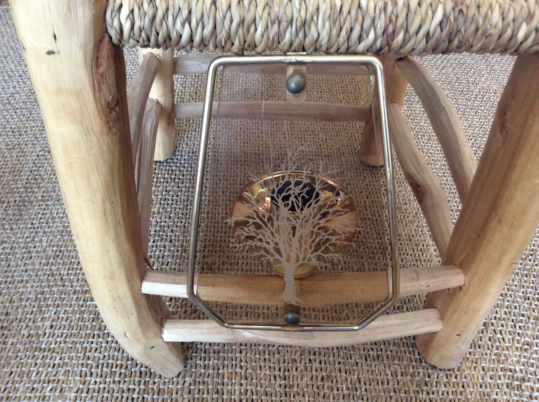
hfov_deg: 56.9
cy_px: 201
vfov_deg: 44.1
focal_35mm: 32
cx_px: 270
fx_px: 498
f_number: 2.4
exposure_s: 1/25
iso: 125
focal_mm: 3.3
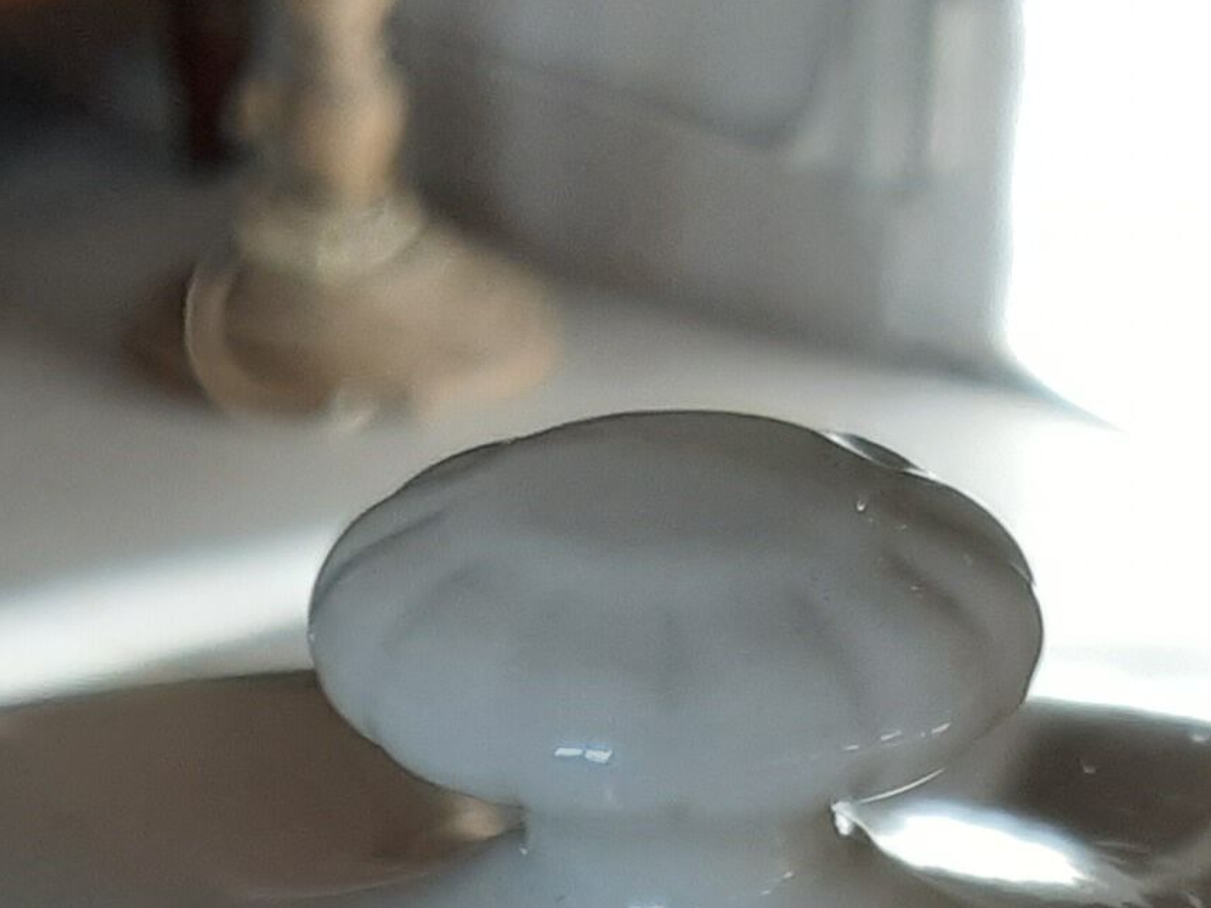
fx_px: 4898
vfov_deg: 9.3
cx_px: 632
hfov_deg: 14.1
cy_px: 2277
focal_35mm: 140
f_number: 1.7
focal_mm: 3.92
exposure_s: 1/100
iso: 64
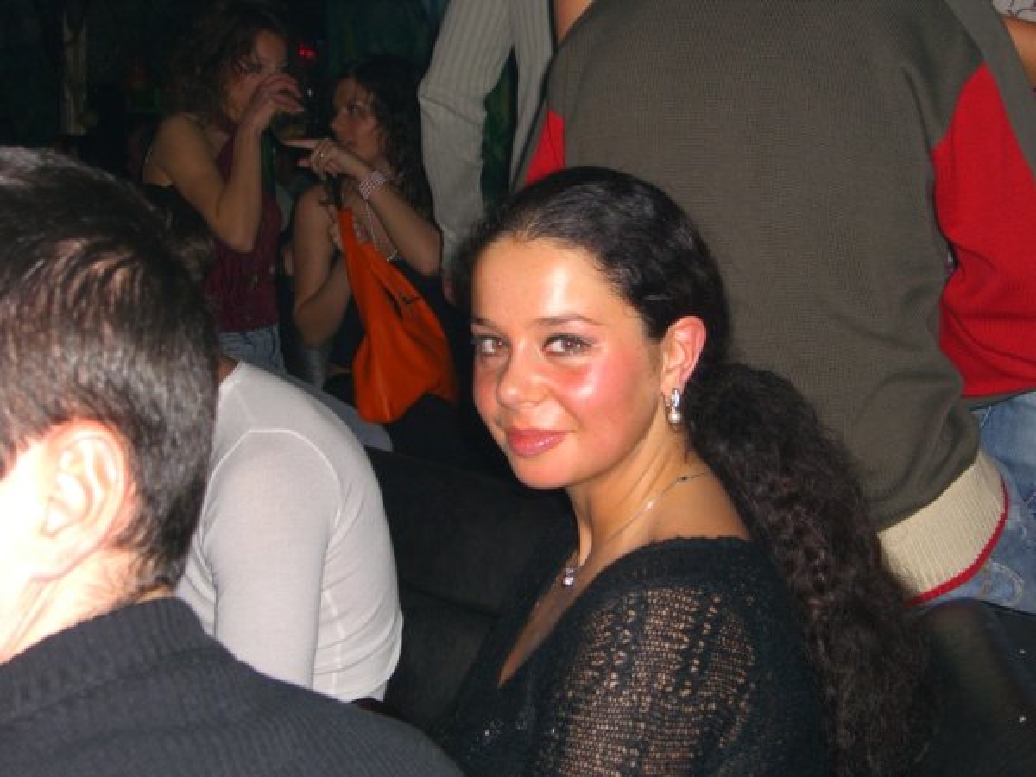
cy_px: 388
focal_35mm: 57
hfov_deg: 33.8
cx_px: 518
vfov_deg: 25.7
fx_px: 1706
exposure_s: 1/60
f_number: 3.6
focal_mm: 11.8
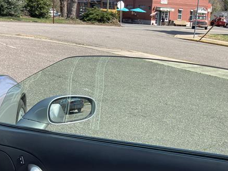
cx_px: 125
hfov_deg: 37.5
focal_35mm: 51
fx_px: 336
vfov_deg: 28.0
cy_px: 137
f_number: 1.8
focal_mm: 3.99
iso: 32
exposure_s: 1/883
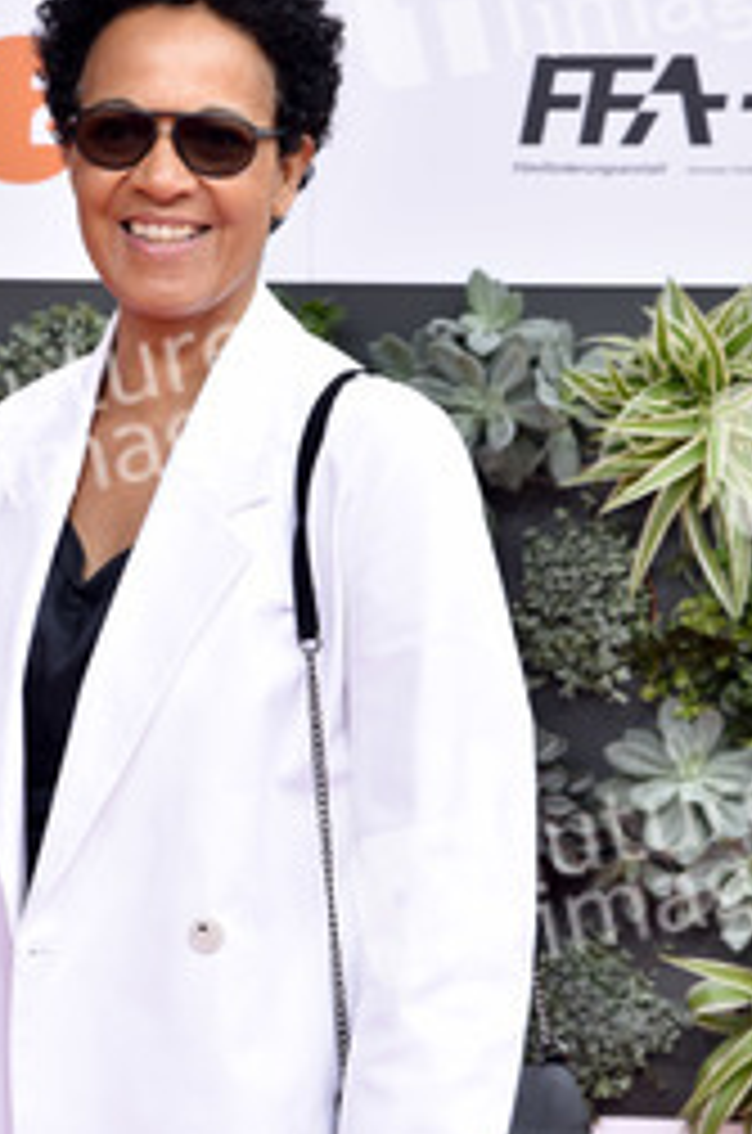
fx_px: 5600
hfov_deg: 7.7
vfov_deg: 11.6
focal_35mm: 178
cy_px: 657
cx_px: 171
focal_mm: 112
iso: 320
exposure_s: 1/160
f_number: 6.3
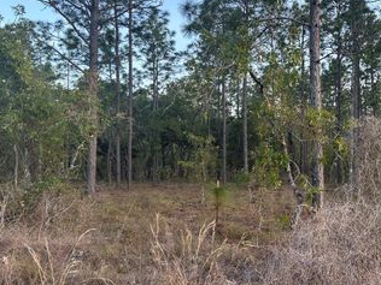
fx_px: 418
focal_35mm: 38
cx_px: 228
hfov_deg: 48.7
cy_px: 139
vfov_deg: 37.7
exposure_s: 1/121
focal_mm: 6.86
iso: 64
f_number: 1.78
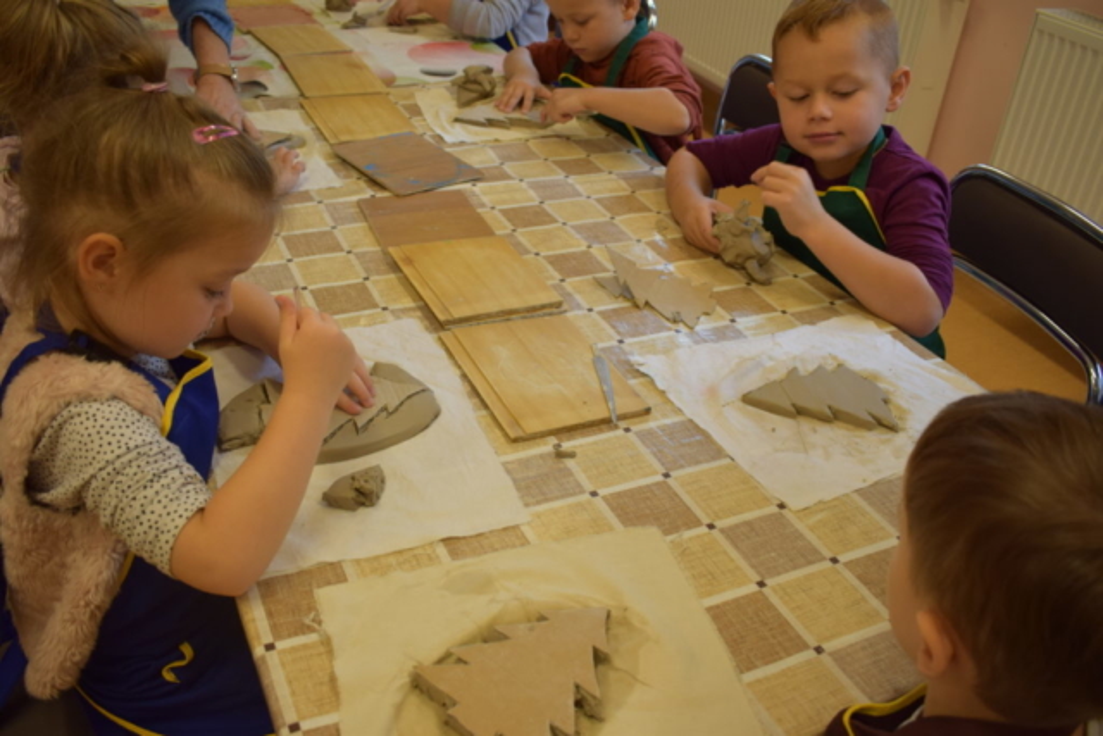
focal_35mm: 33
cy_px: 368
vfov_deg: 40.0
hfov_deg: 57.2
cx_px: 552
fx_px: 1011
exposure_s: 1/100
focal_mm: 22
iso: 400
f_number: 5
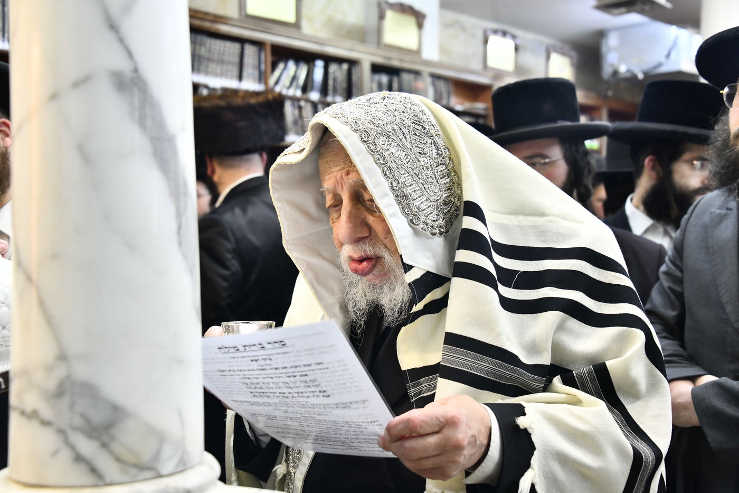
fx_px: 1026
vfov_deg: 27.0
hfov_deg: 39.6
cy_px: 246
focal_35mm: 50
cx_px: 370
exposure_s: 1/125
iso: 1250
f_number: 5.6
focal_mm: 50
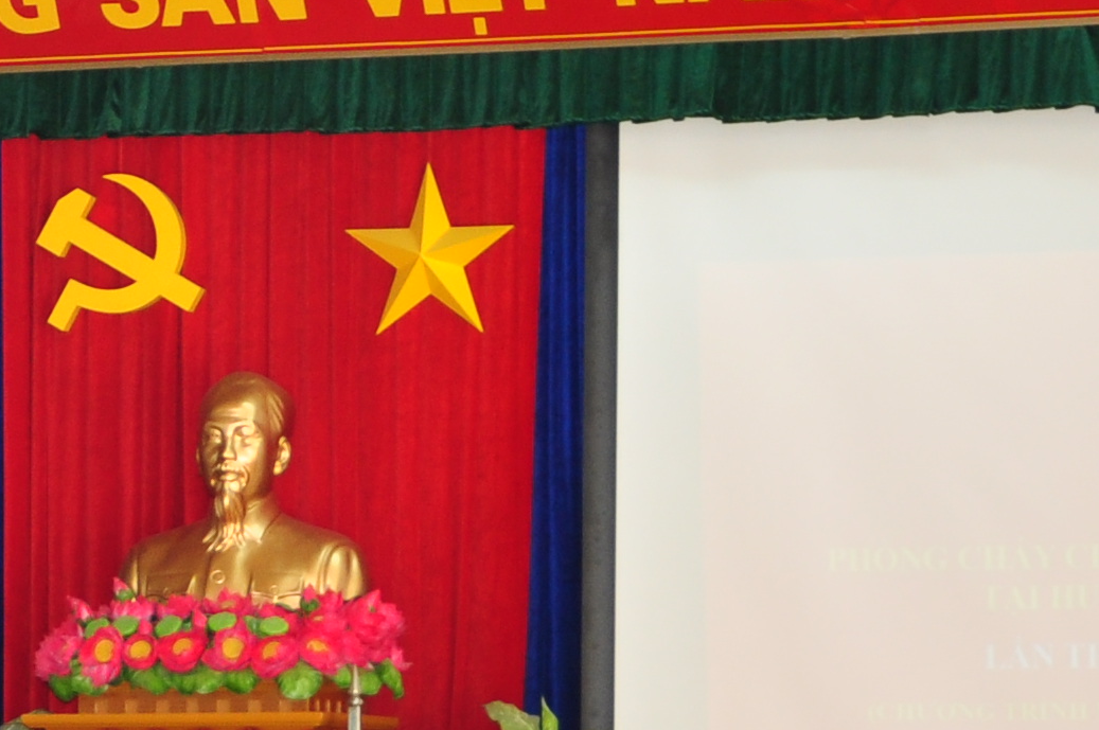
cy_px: 740
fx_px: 6619
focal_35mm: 217
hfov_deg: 9.5
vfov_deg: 6.3
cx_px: 491
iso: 320
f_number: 4.5
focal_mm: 35
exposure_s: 1/30
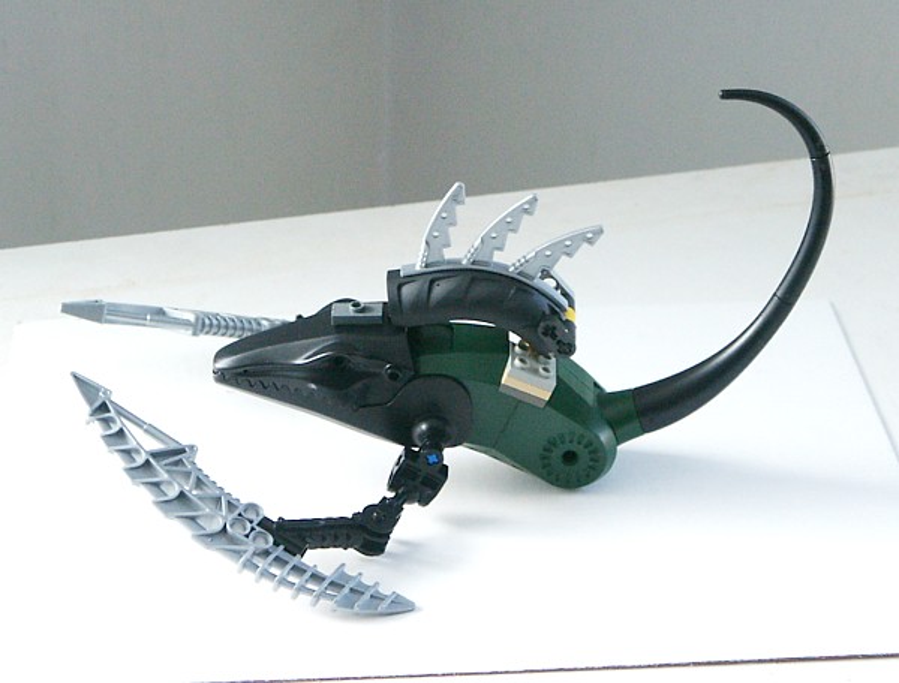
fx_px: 2035
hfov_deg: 24.9
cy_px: 342
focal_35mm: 78
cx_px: 450
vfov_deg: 19.1
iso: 200
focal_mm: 15.51
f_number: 3.6
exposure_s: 1/60
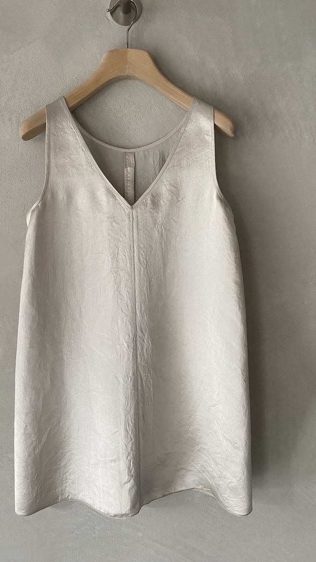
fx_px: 432
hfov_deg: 40.1
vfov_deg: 66.1
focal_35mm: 29
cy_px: 277
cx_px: 138
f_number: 1.8
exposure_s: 1/60
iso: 160
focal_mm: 4.25
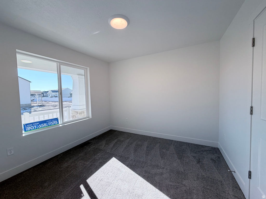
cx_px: 133
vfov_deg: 85.7
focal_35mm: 14
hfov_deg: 102.1
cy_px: 100
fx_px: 108
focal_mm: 2.22
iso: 50
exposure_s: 1/285
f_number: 2.2
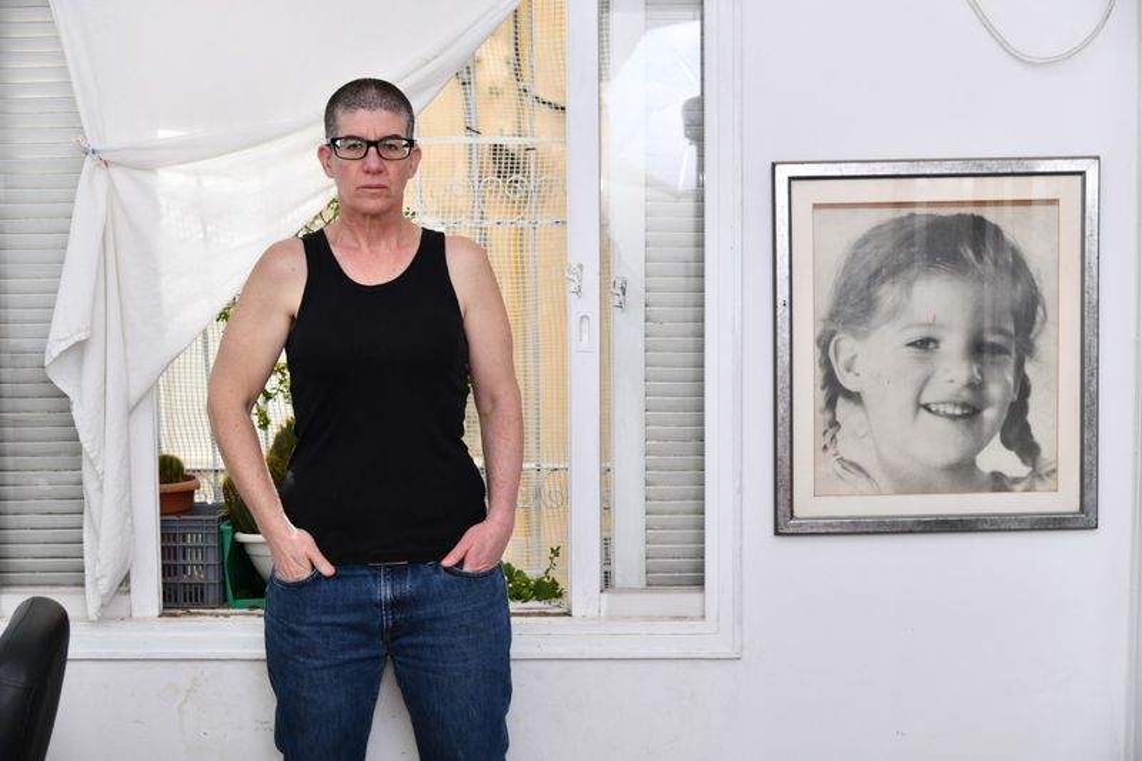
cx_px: 571
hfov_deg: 39.6
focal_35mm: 50
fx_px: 1586
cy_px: 380
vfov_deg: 27.0
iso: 100
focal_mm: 50
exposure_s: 1/200
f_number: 4.5
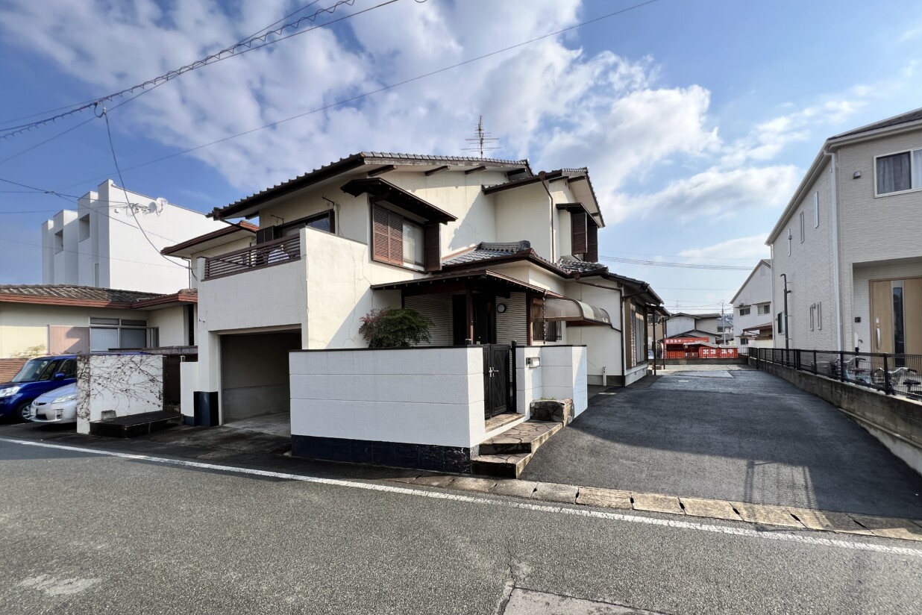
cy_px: 346
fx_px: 359
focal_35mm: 14
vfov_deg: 80.8
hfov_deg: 104.2
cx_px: 477
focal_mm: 1.57
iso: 32
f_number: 1.8
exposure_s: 1/598
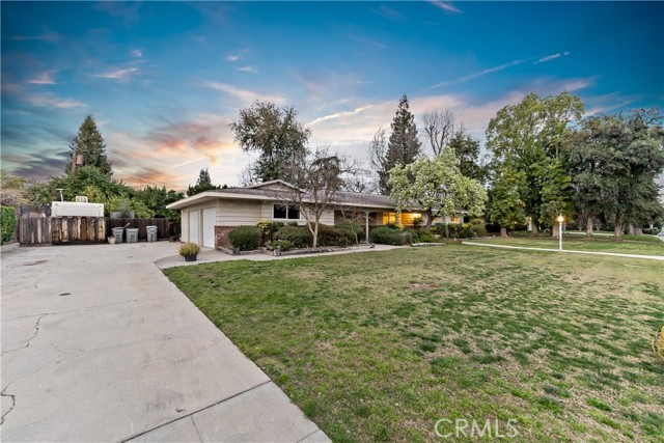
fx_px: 258
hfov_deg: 104.2
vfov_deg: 81.2
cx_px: 332
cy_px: 222
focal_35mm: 14
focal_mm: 14
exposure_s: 1/160
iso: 2500
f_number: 2.8
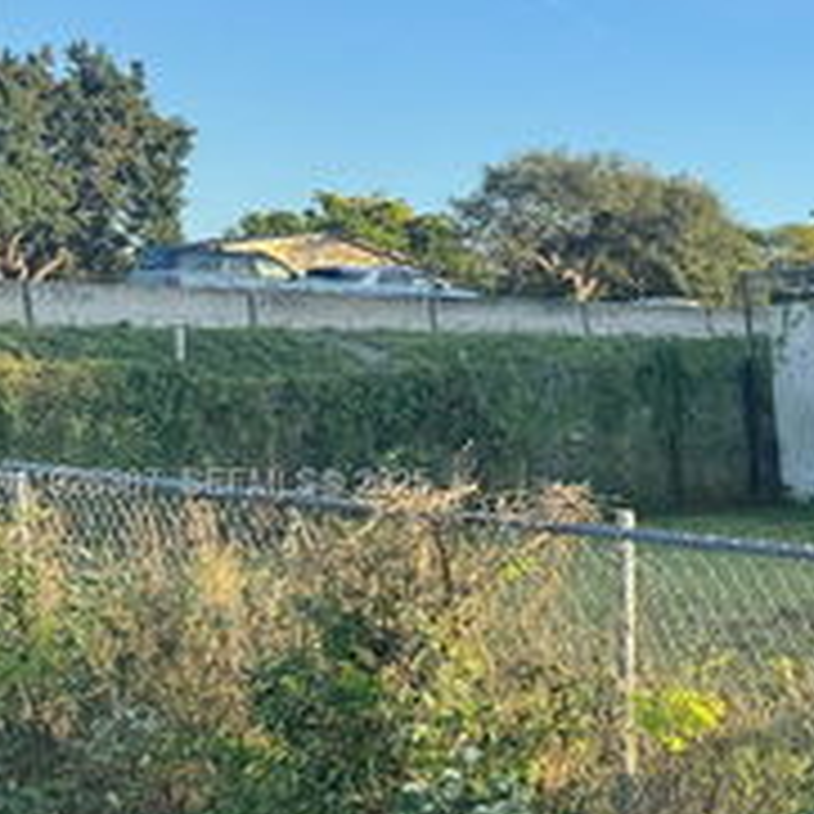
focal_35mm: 60
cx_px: 1133
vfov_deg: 28.5
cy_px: 486
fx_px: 1596
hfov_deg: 24.1
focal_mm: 6.76
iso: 80
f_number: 1.78
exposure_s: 1/1488
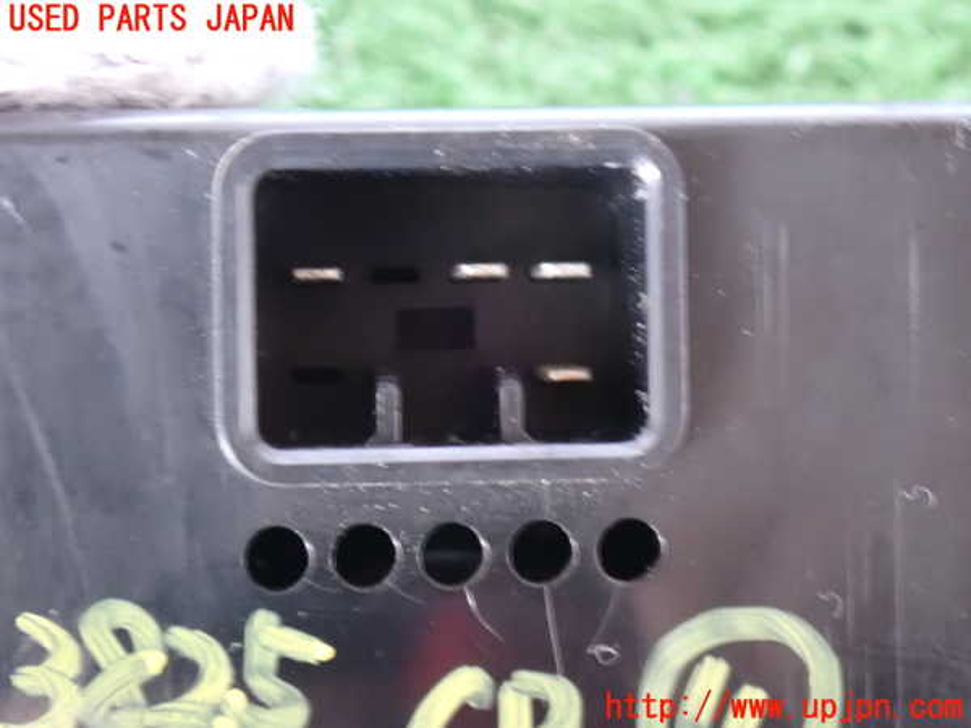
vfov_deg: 14.8
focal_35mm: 100
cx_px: 486
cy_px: 364
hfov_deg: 19.6
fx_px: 2805
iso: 1600
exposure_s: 1/10
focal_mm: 18
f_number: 4.9
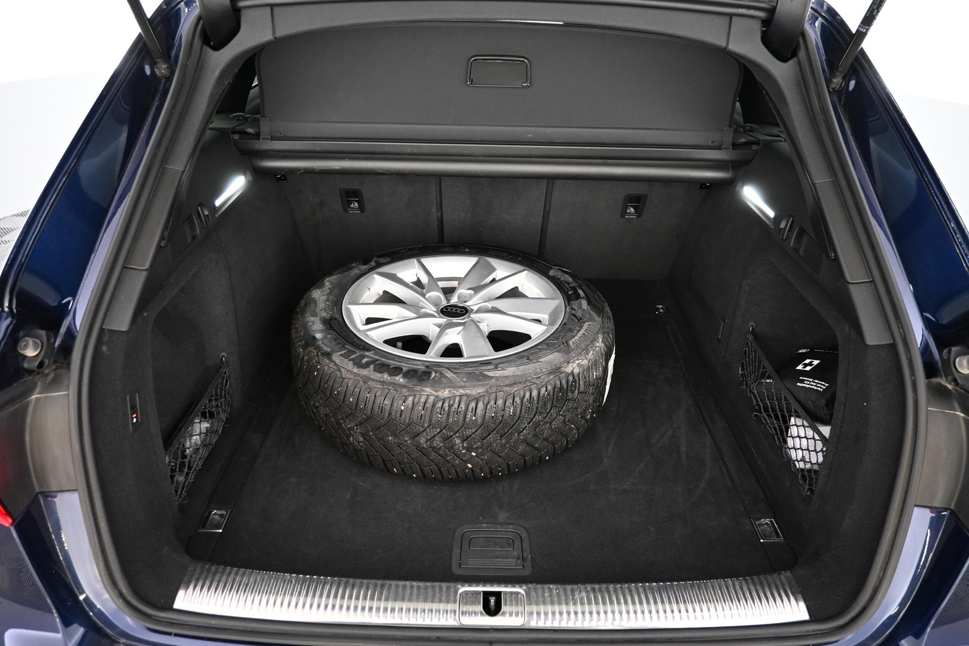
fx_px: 646
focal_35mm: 24
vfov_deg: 53.1
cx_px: 484
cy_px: 323
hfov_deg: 73.7
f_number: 3.5
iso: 1600
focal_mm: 16
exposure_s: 1/25
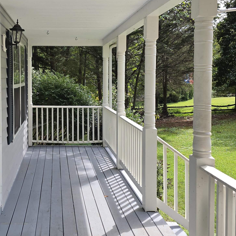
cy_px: 90
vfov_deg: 38.9
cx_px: 55
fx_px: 332
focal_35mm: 43
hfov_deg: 38.0
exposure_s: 1/257
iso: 12
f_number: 1.7
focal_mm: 6.3
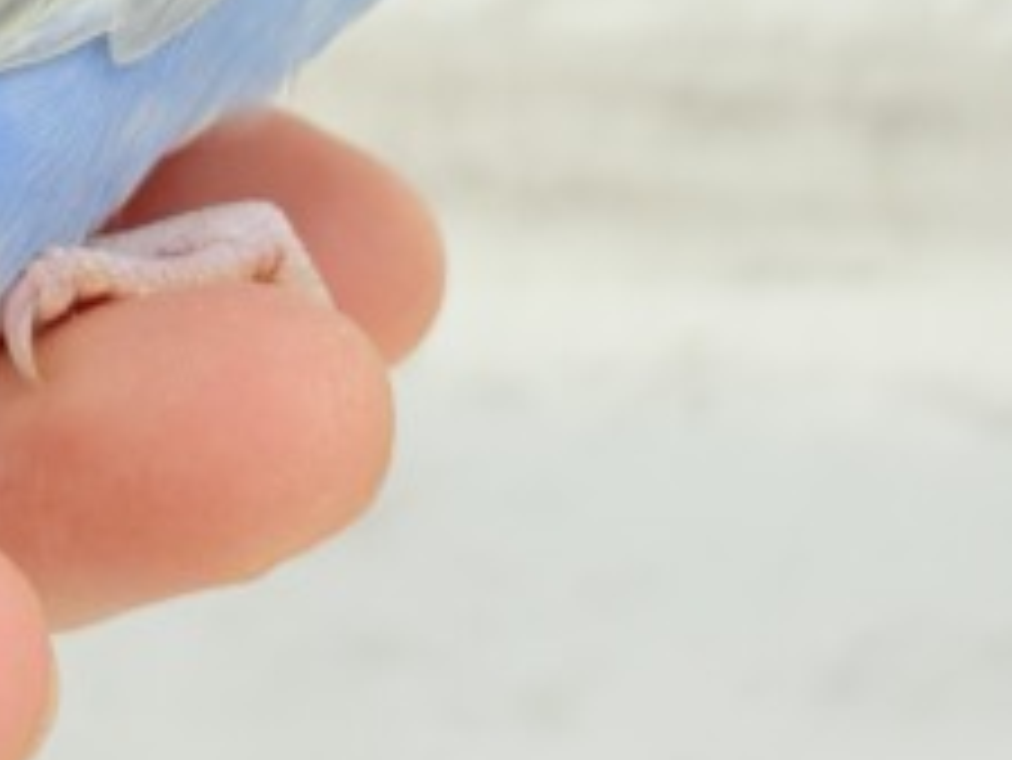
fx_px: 4329
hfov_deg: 13.1
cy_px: -265
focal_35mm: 148
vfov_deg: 9.8
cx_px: -13
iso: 80
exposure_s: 1/100
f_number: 1.6
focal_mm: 5.96
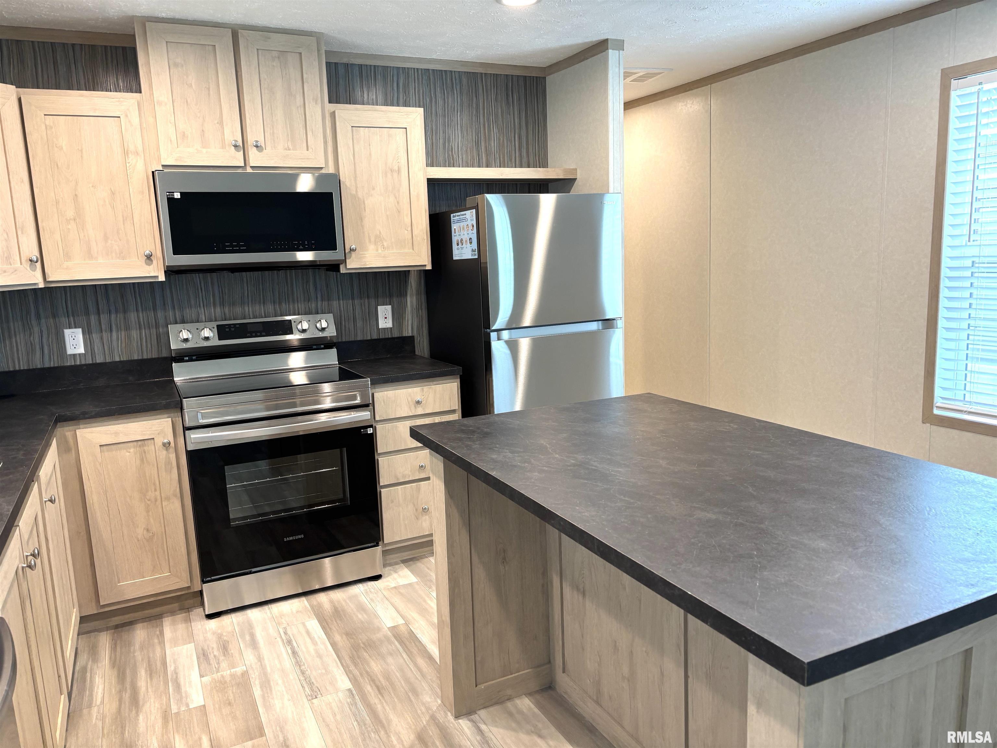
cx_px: 498
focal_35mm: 26
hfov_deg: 67.3
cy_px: 374
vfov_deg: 53.1
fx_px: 749
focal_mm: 5.96
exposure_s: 1/60
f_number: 1.6
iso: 125
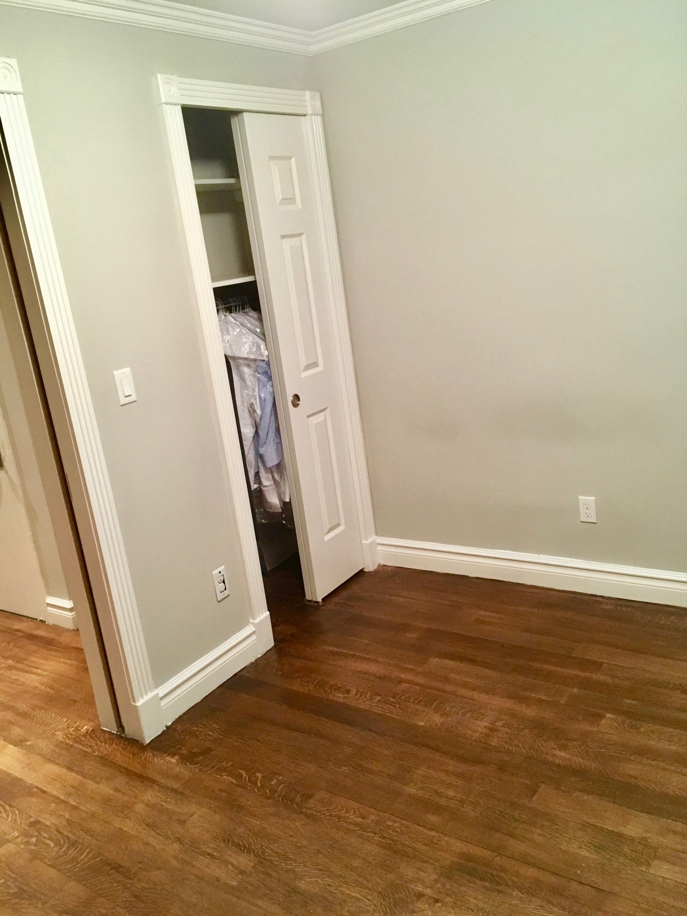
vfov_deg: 61.7
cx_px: 344
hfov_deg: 48.2
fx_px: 767
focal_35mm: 29
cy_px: 458
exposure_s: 1/17
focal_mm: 4.15
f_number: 2.2
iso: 200
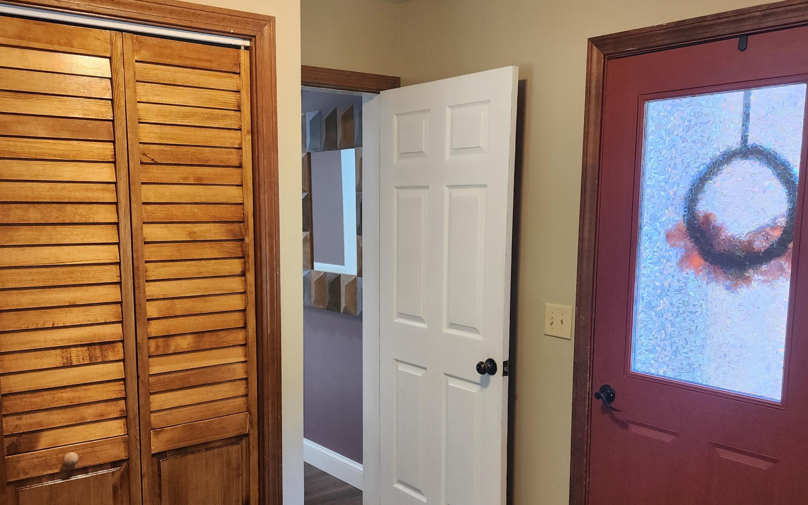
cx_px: 378
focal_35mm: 34
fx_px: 749
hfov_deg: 56.7
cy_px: 313
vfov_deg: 37.1
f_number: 1.8
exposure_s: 1/60
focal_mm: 6.4
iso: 125
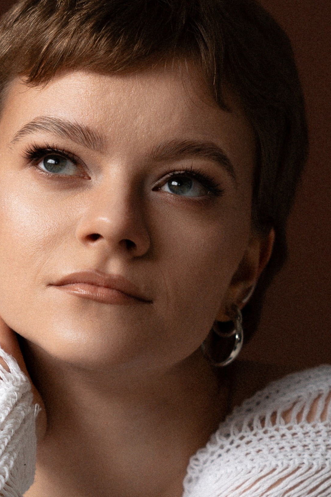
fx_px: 2261
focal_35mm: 164
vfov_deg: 12.5
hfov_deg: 8.4
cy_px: 410
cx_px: 104
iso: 250
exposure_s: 1/250
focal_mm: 70
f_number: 2.8
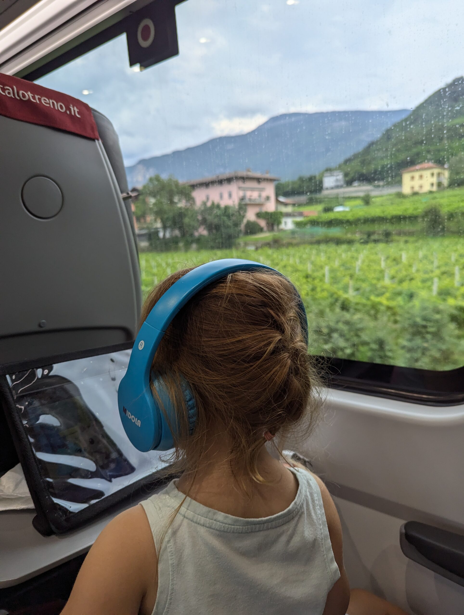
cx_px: 232
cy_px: 308
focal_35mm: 24
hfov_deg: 56.9
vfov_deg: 71.5
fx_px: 428
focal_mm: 6.81
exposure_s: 1/353
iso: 164
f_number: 1.85
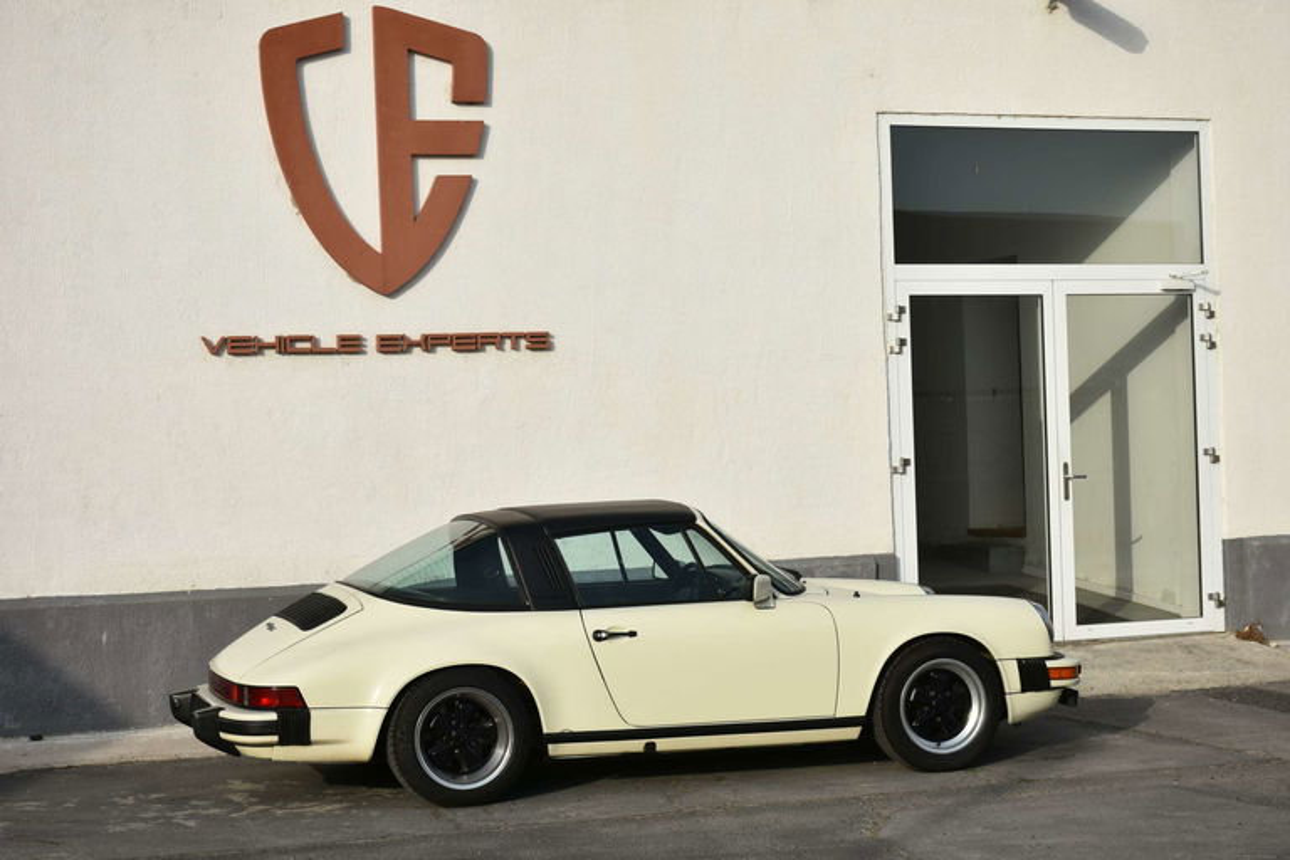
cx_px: 645
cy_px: 430
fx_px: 2257
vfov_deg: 21.6
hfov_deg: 31.9
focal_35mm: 63
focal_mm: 42
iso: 160
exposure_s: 1/500
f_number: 8
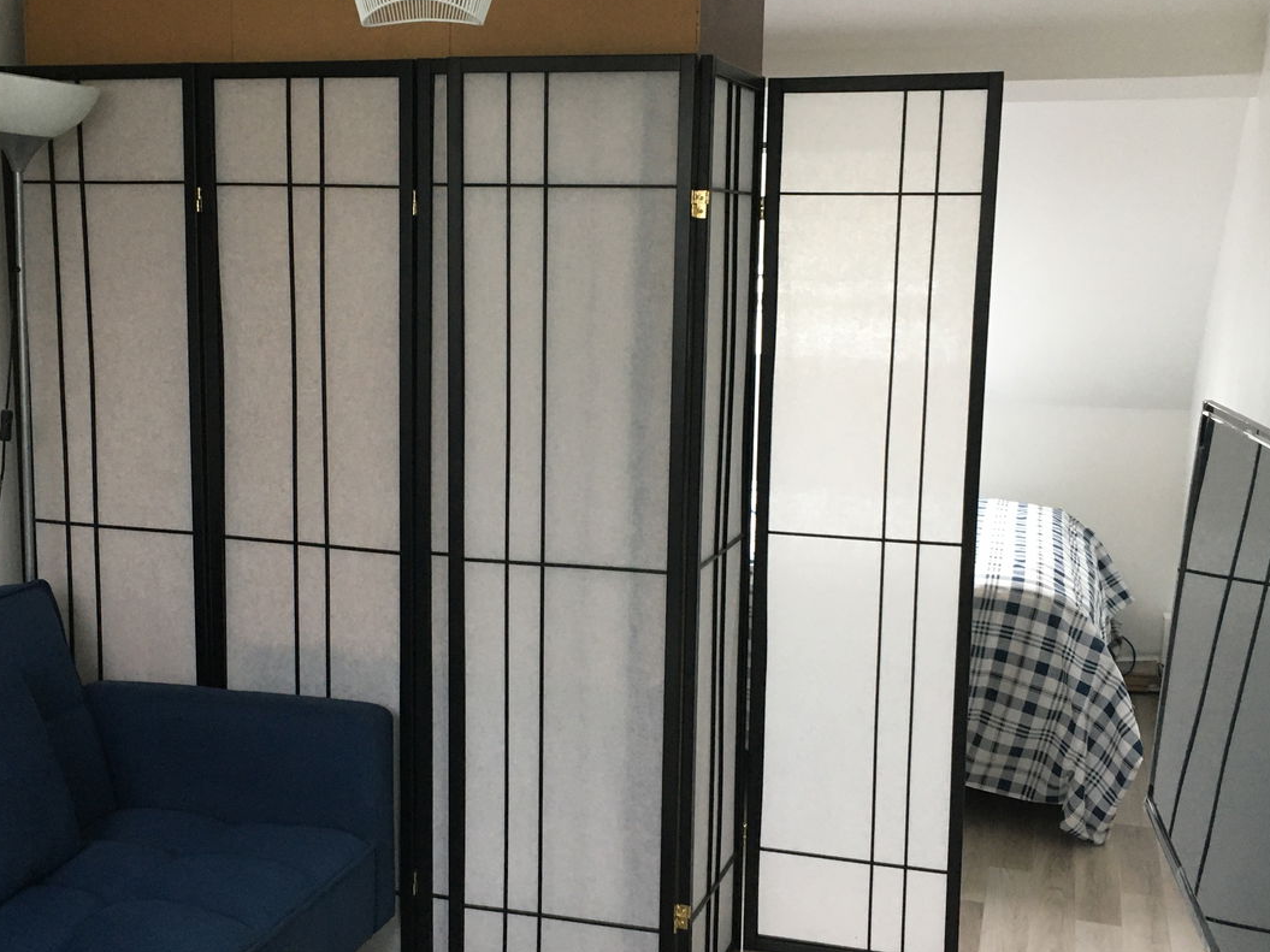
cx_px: 547
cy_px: 502
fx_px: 1614
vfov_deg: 32.9
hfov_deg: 42.8
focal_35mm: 44
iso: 125
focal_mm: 4.15
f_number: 2.2
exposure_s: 1/33
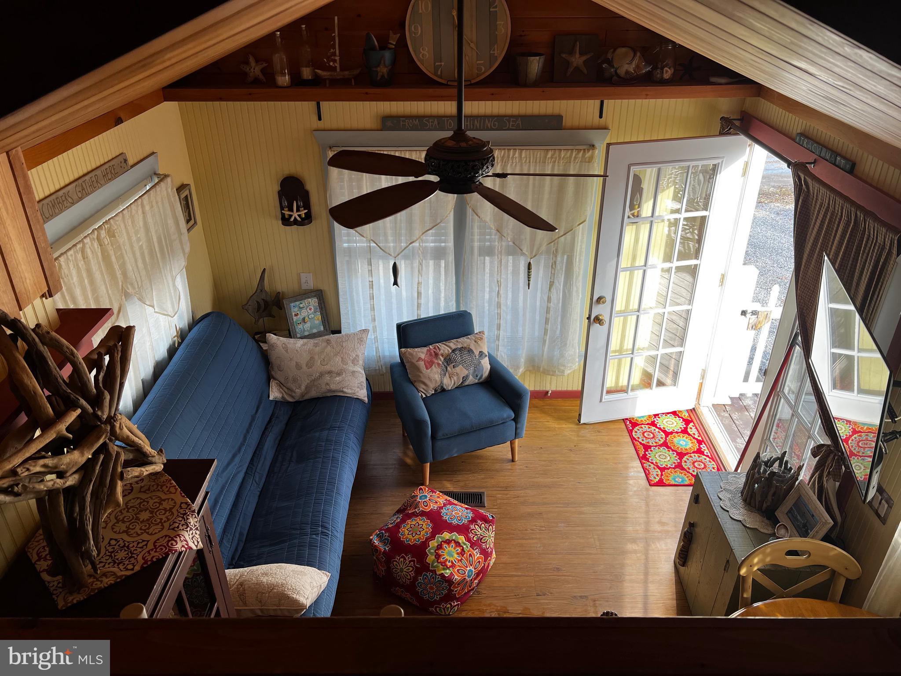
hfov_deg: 67.3
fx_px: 677
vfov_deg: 53.1
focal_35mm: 26
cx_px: 450
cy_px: 338
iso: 32
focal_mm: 5.7
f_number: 1.5
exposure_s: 1/120
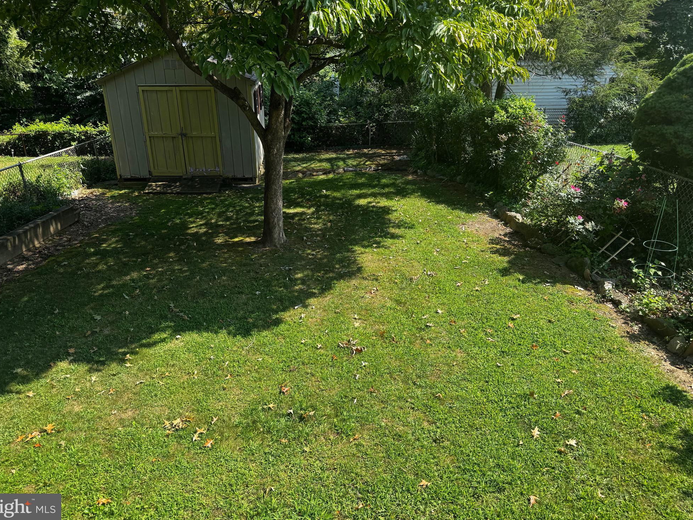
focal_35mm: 25
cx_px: 334
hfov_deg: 69.4
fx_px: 501
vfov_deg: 54.9
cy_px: 252
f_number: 1.78
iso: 80
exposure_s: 1/1238
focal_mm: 6.76
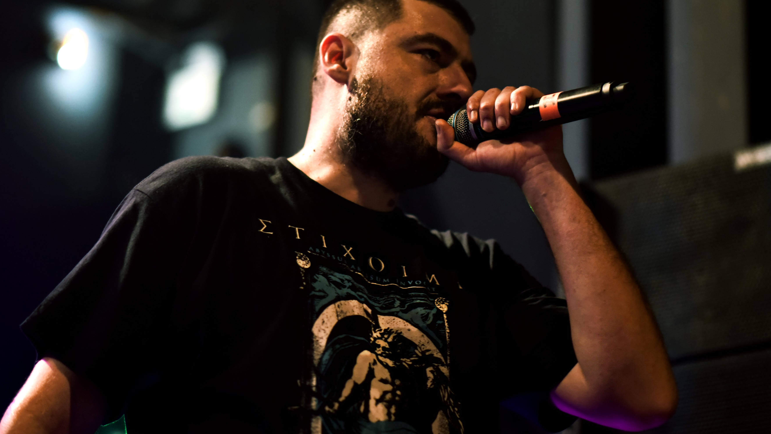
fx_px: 1840
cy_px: 224
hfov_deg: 23.7
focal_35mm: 90
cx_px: 384
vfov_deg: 13.4
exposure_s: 1/100
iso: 3200
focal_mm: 85
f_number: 1.8
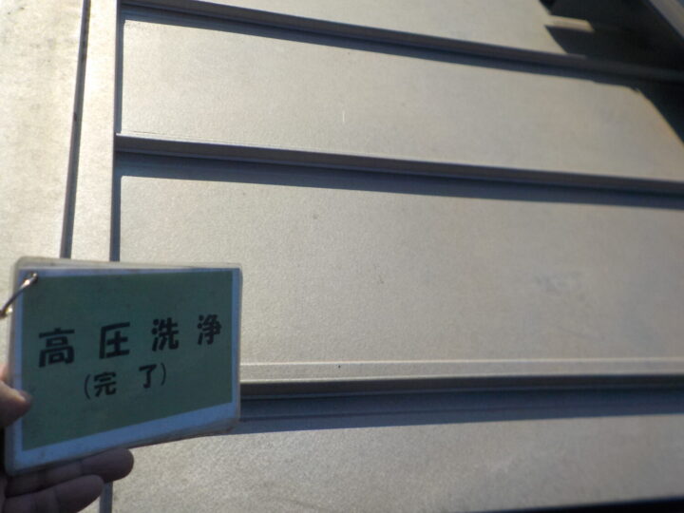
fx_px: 593
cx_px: 342
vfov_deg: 46.8
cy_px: 256
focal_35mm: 30
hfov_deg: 60.0
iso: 125
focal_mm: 4.1
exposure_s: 1/500
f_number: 6.6
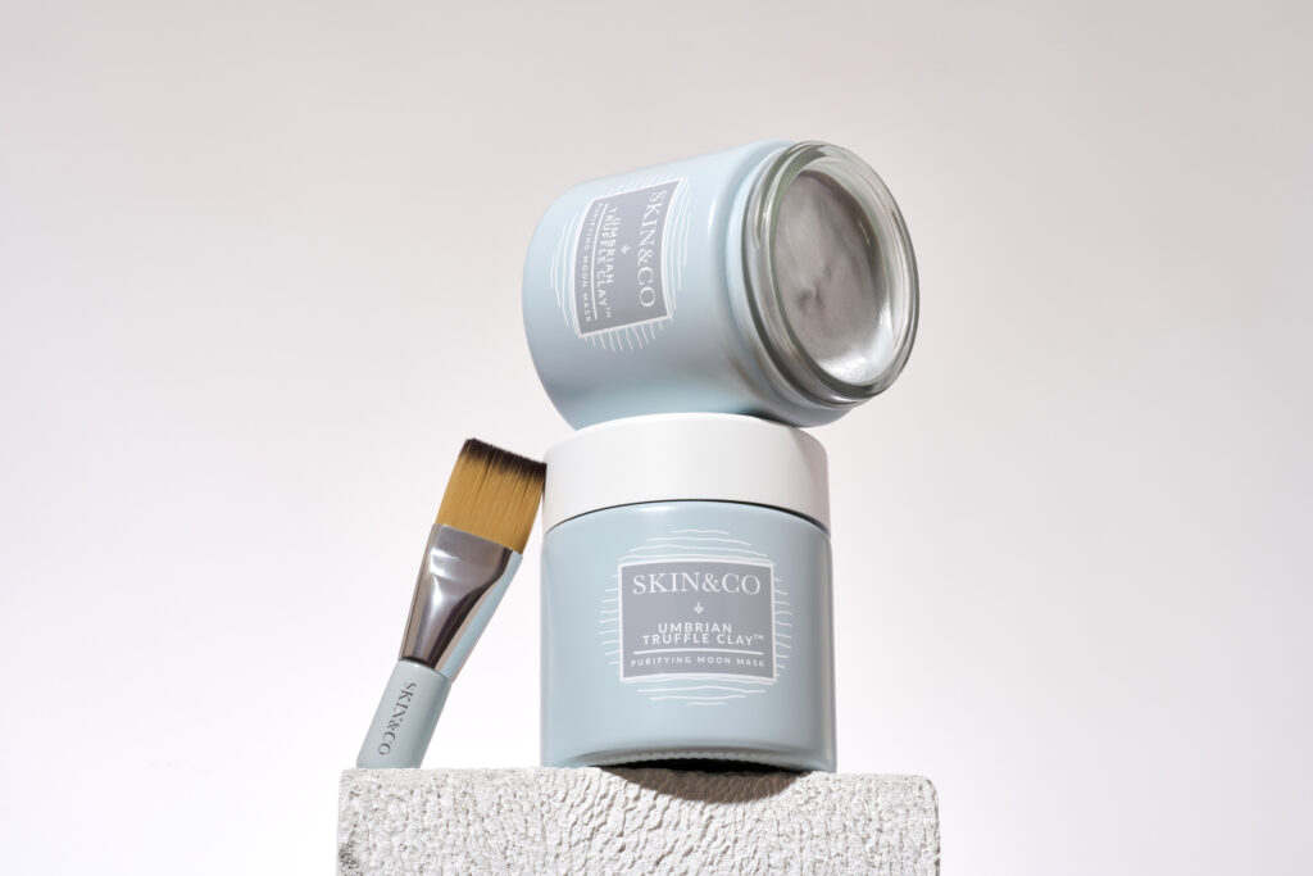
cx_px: 656
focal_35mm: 105
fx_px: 3830
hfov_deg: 19.5
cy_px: 438
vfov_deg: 13.0
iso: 64
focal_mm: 105
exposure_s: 1/160
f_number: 22
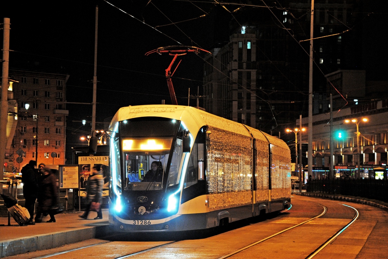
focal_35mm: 99
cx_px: 194
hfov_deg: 20.6
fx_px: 1068
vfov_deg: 13.9
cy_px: 130
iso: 400
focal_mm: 66
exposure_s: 1/8
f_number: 5.3
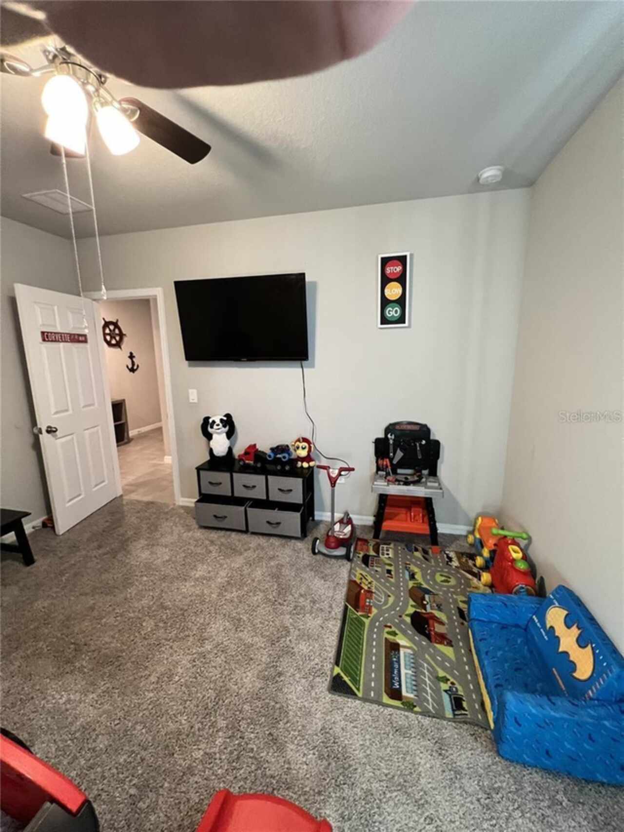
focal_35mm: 13
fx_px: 312
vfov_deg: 106.2
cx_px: 312
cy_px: 416
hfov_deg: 89.9
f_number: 1.8
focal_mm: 1.57
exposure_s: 1/60
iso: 500
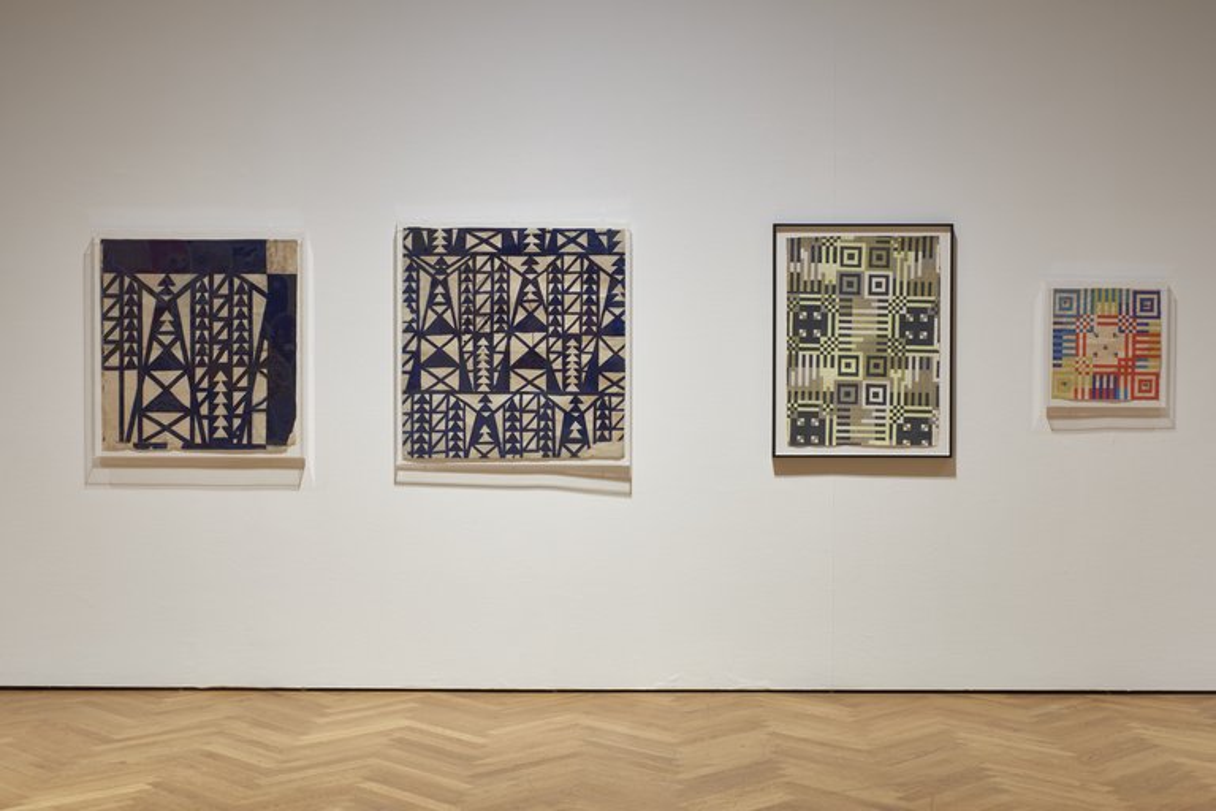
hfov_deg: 41.1
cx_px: 608
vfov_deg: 28.1
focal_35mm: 48
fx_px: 1621
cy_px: 406
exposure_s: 1/1.3
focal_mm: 48
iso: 200
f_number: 16
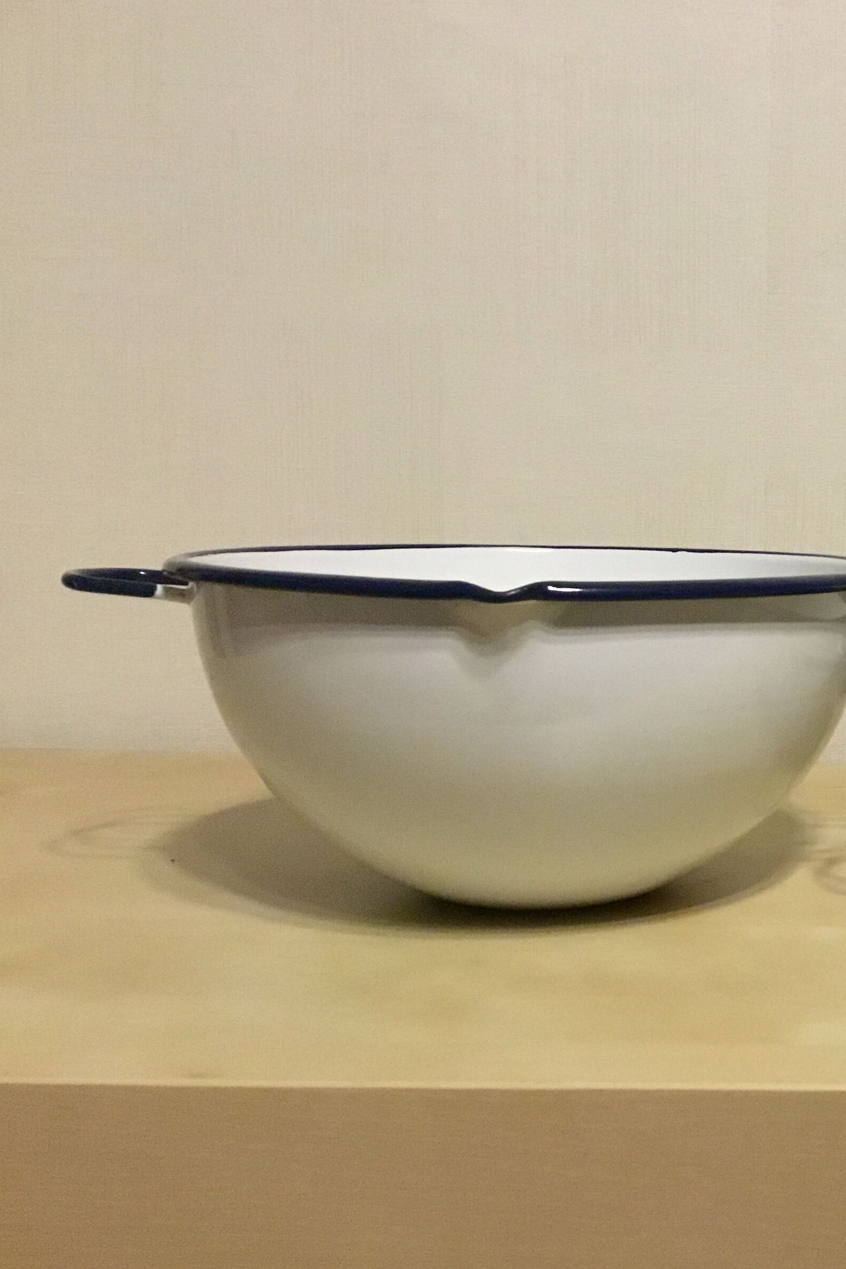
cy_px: 646
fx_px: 1551
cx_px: 851
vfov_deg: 44.5
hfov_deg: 28.6
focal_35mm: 44
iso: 320
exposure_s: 1/17
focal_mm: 3.3
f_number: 2.4
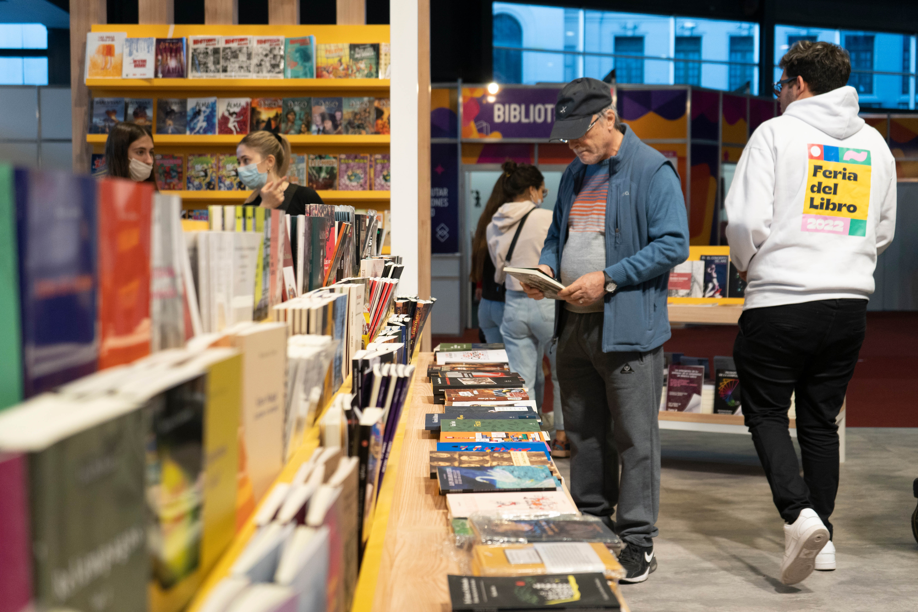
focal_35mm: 46
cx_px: 459
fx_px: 1173
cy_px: 306
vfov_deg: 29.2
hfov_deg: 42.7
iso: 2000
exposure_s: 1/160
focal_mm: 46
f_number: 4.5
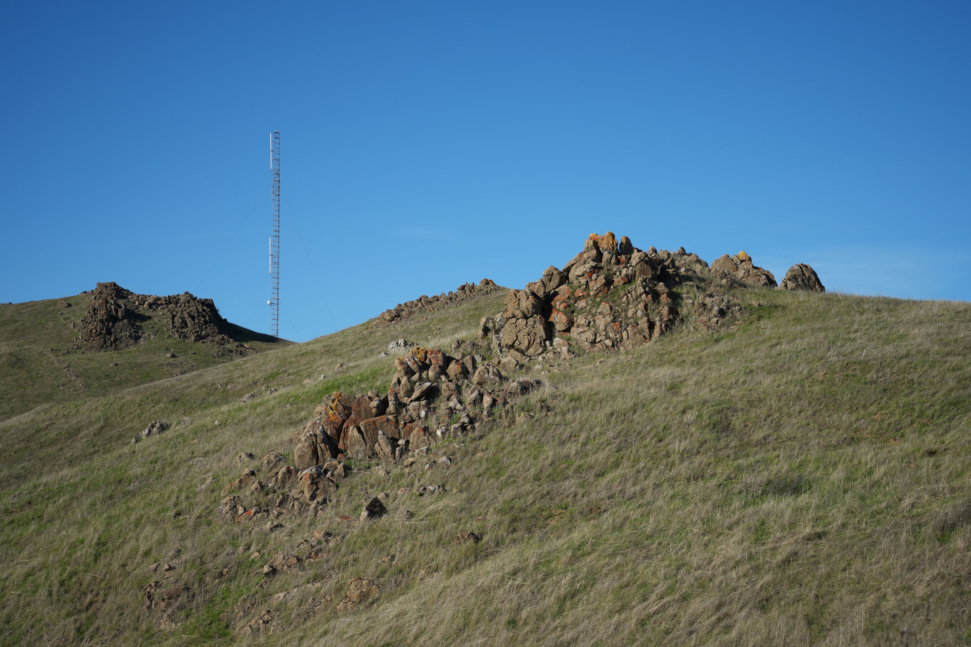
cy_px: 324
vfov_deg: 18.9
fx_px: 1942
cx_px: 486
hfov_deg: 28.1
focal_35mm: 72
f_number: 5.6
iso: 200
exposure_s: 1/1250
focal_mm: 72
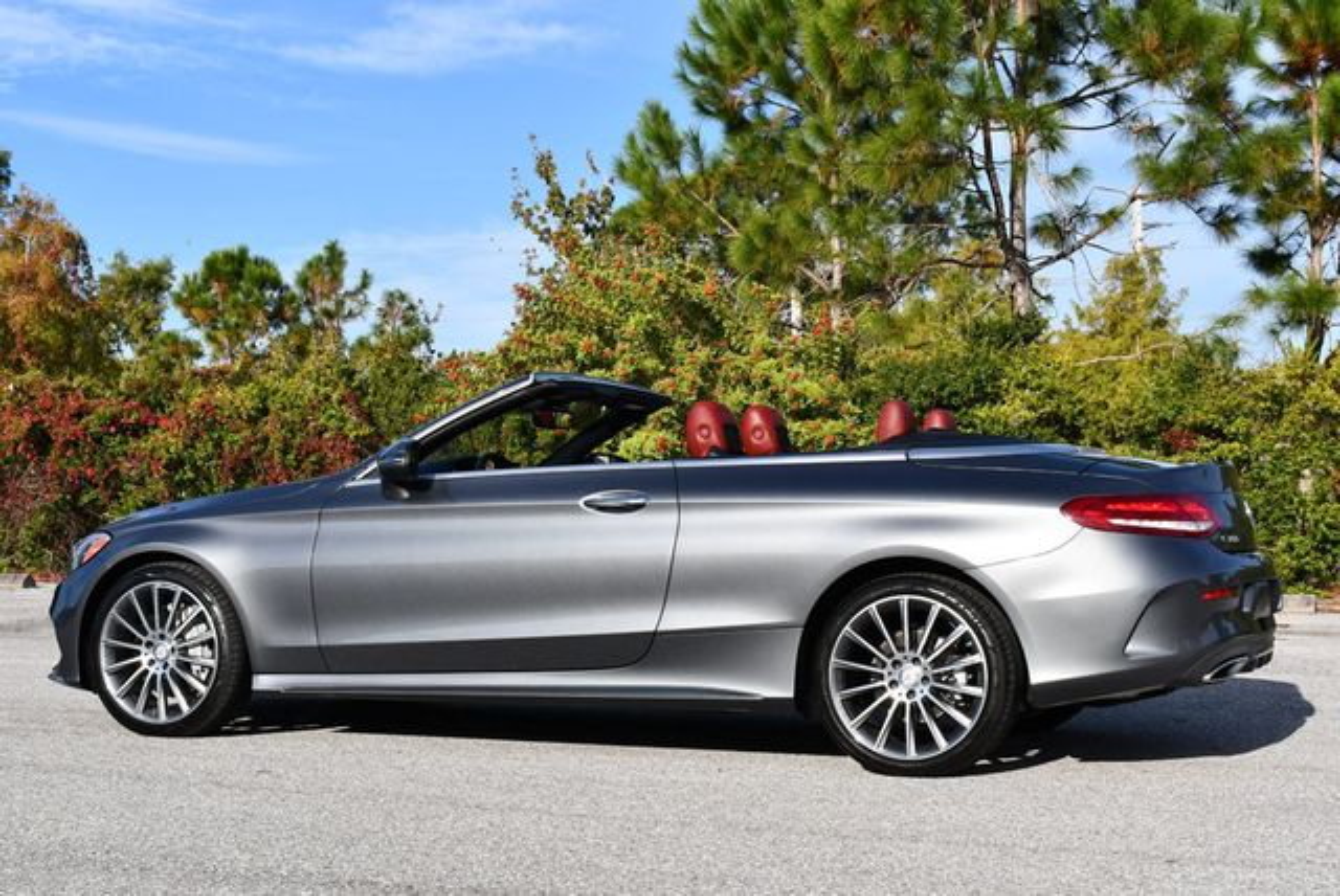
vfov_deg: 23.4
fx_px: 2161
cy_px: 448
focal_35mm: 58
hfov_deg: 34.5
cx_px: 670
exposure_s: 1/320
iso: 100
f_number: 9
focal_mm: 29
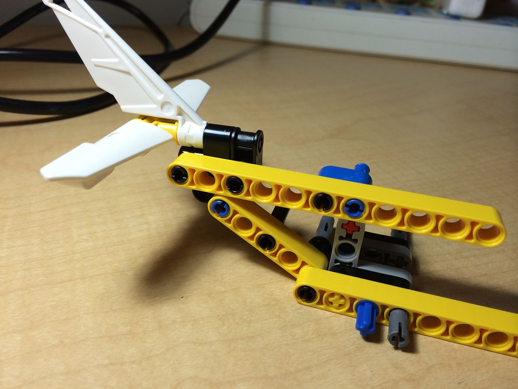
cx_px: 259
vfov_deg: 46.8
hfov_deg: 60.0
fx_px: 449
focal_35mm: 30
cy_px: 194
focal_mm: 4.12
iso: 40
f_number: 2.2
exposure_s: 1/60
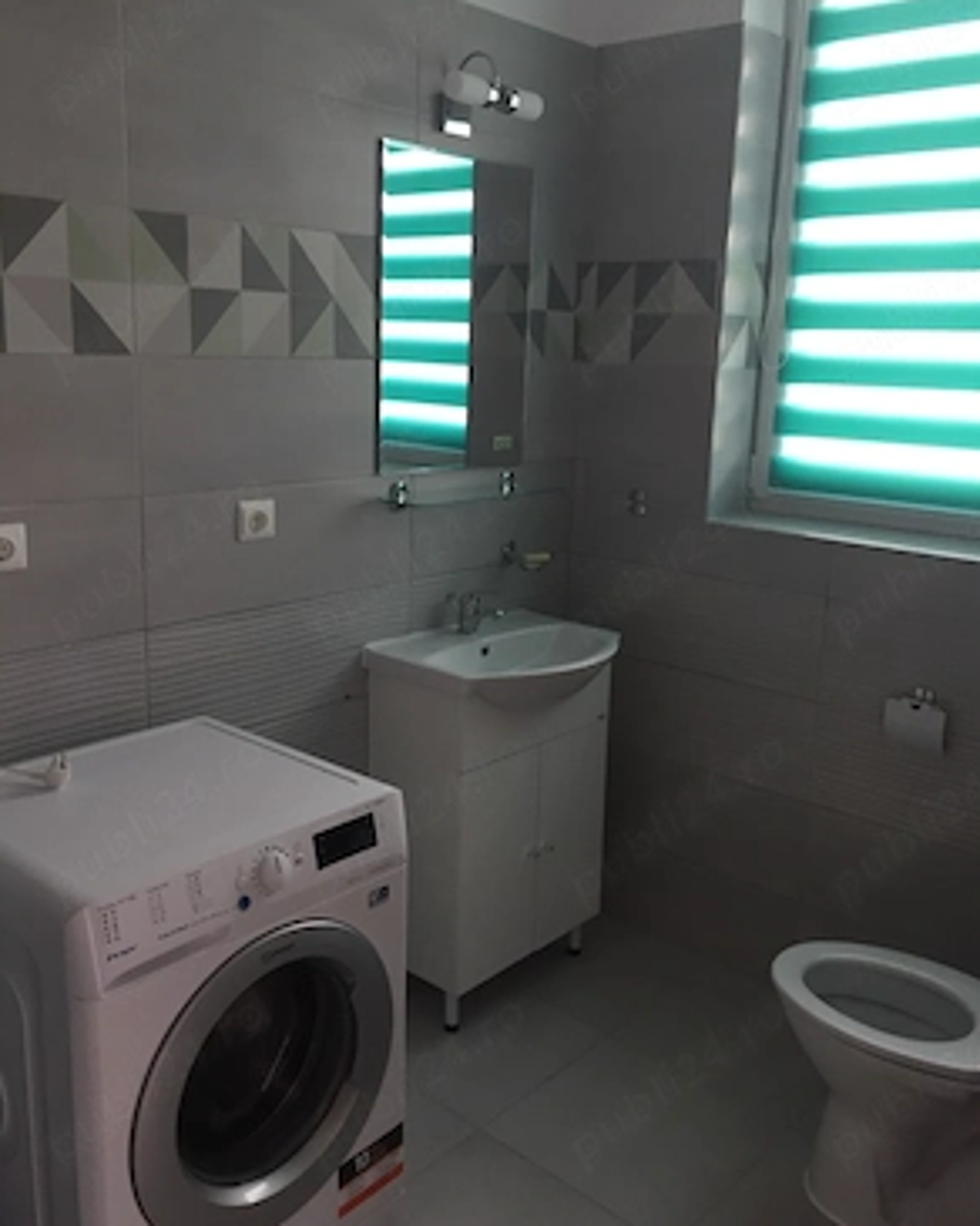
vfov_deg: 57.2
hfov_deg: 47.1
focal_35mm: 31
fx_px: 1124
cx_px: 483
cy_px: 598
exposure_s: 1/33
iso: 40
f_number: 2.2
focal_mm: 4.15
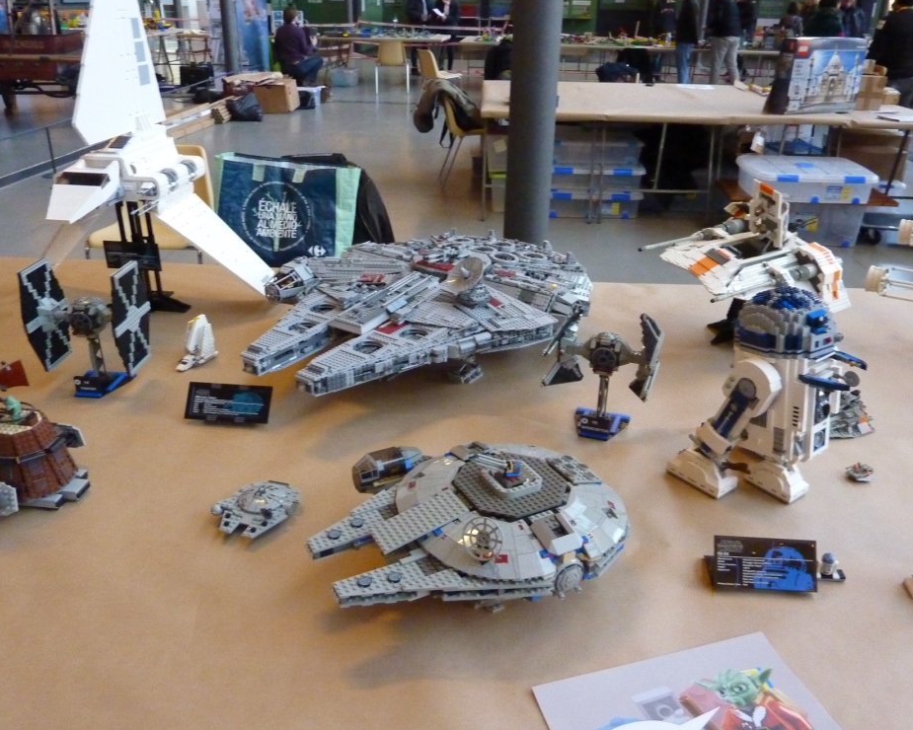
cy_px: 368
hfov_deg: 64.1
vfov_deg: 53.2
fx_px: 730
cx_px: 467
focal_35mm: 27
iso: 800
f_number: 3.3
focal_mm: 4.1
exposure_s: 1/60
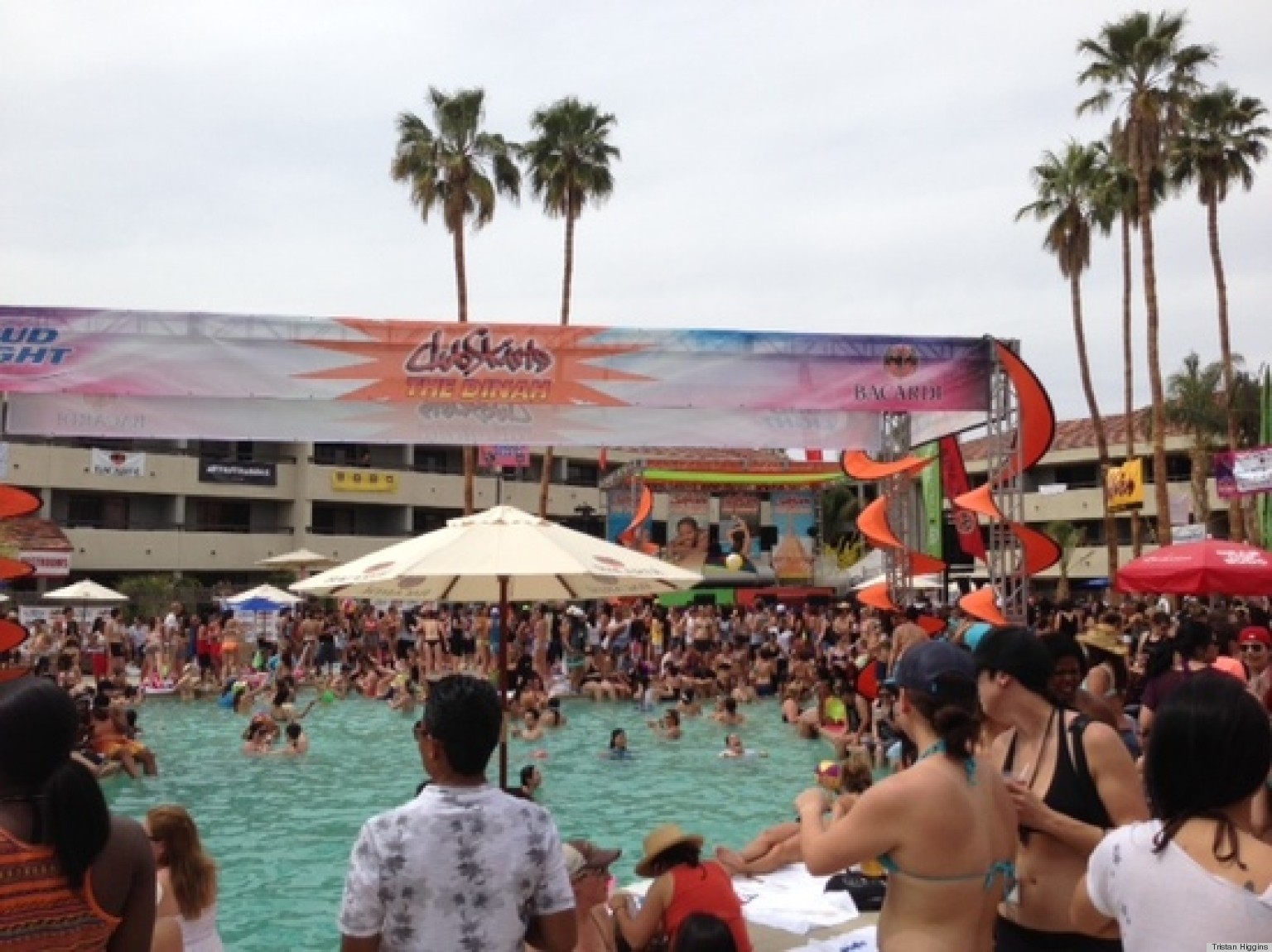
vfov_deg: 42.9
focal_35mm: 33
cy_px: 476
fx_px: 1212
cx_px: 636
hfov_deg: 55.4
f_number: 2.4
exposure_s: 1/2088
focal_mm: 4.13
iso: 50
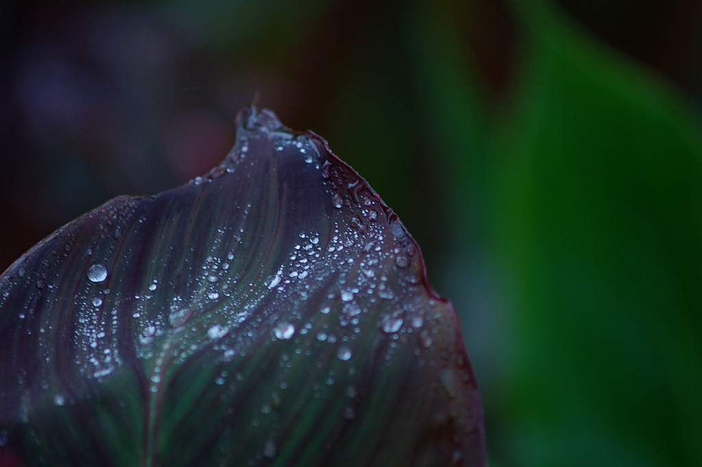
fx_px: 6137
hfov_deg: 6.5
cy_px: 234
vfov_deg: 4.4
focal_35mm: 315
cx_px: 351
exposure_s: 1/60
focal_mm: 210
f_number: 4
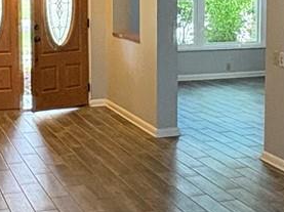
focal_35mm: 81
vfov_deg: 18.0
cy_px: 37
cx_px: 135
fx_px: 664
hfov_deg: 24.2
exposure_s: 1/120
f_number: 2.2
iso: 320
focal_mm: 2.22
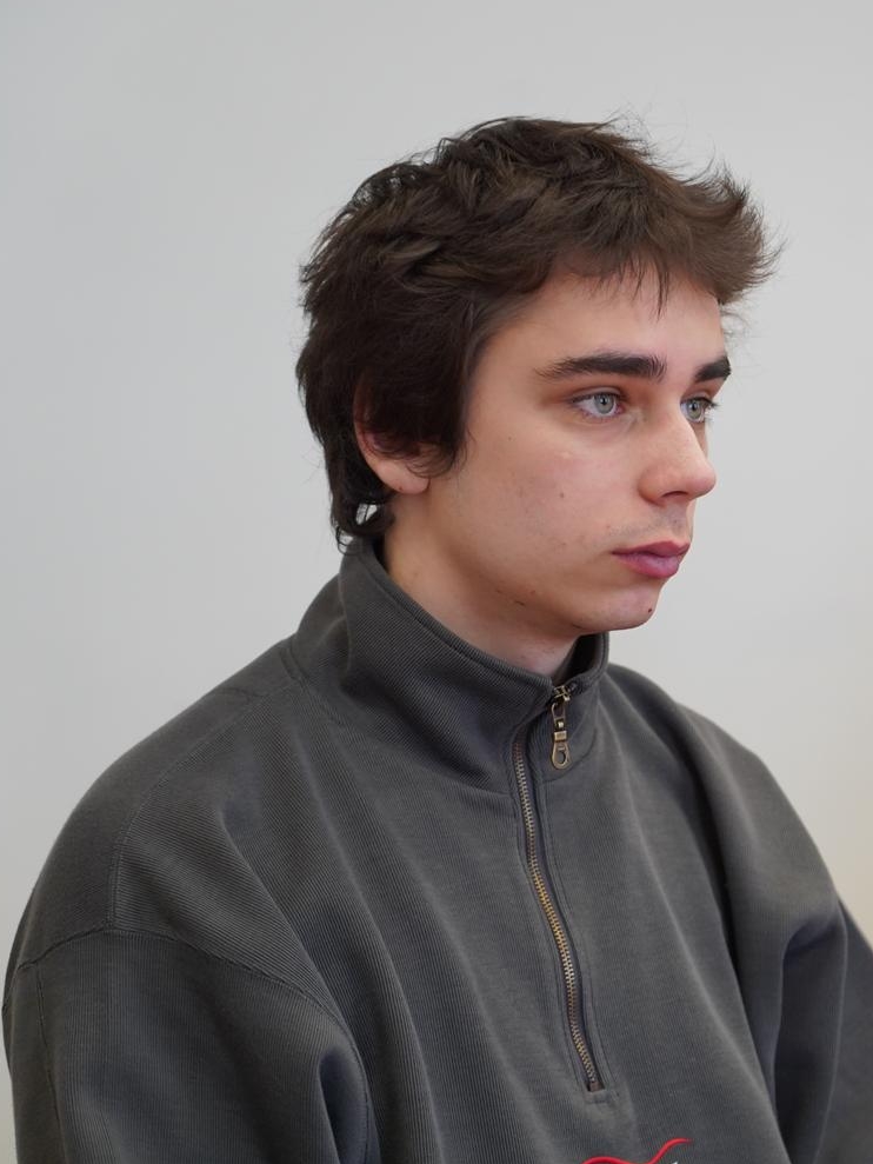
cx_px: 853
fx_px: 3530
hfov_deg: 13.9
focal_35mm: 105
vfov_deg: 18.7
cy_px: 578
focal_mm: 72
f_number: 4
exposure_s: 1/160
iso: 1600
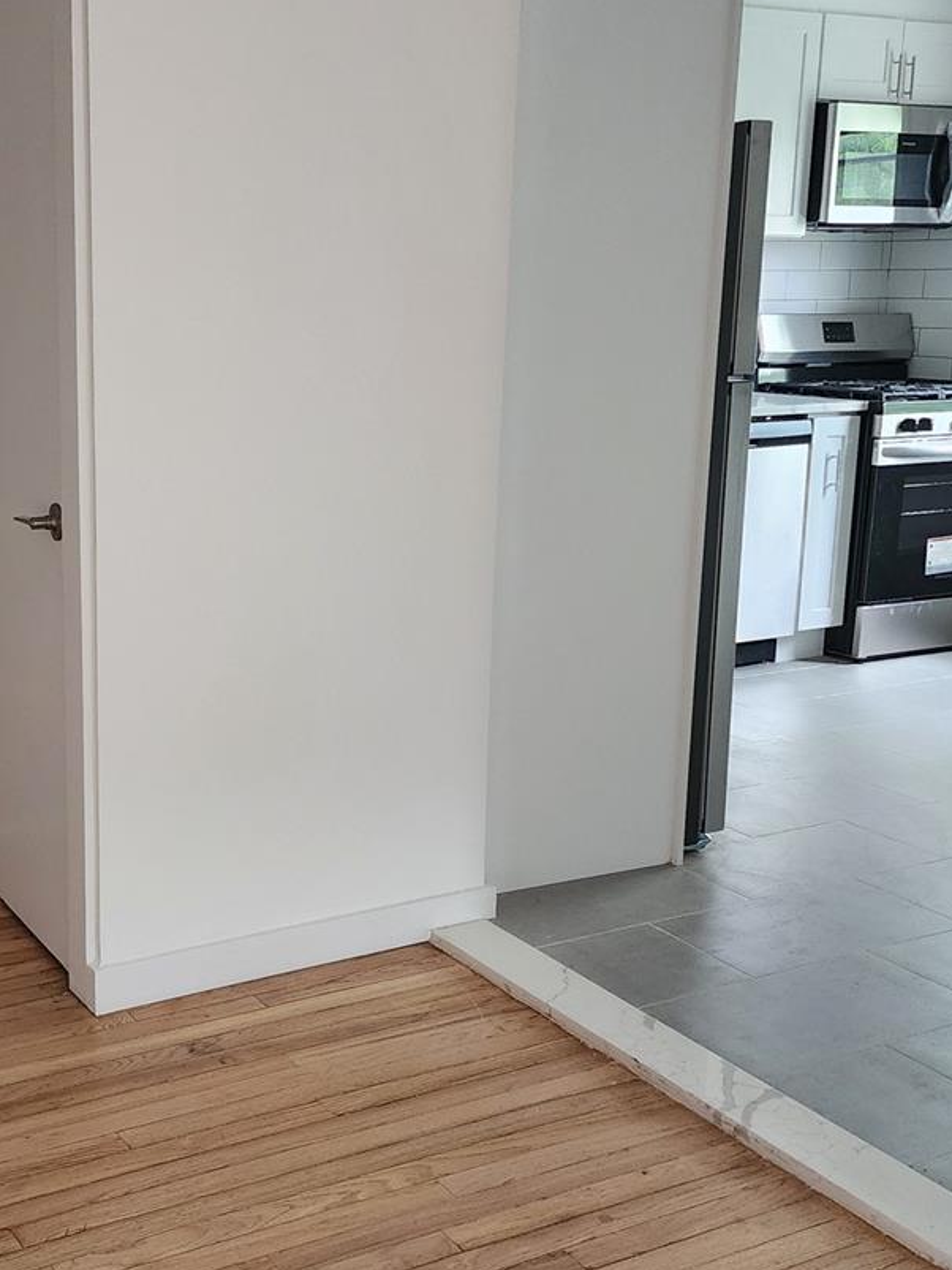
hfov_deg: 31.9
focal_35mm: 44
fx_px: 1614
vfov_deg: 42.9
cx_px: 176
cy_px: 593
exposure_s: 1/60
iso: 800
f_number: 1.8
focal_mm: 6.4
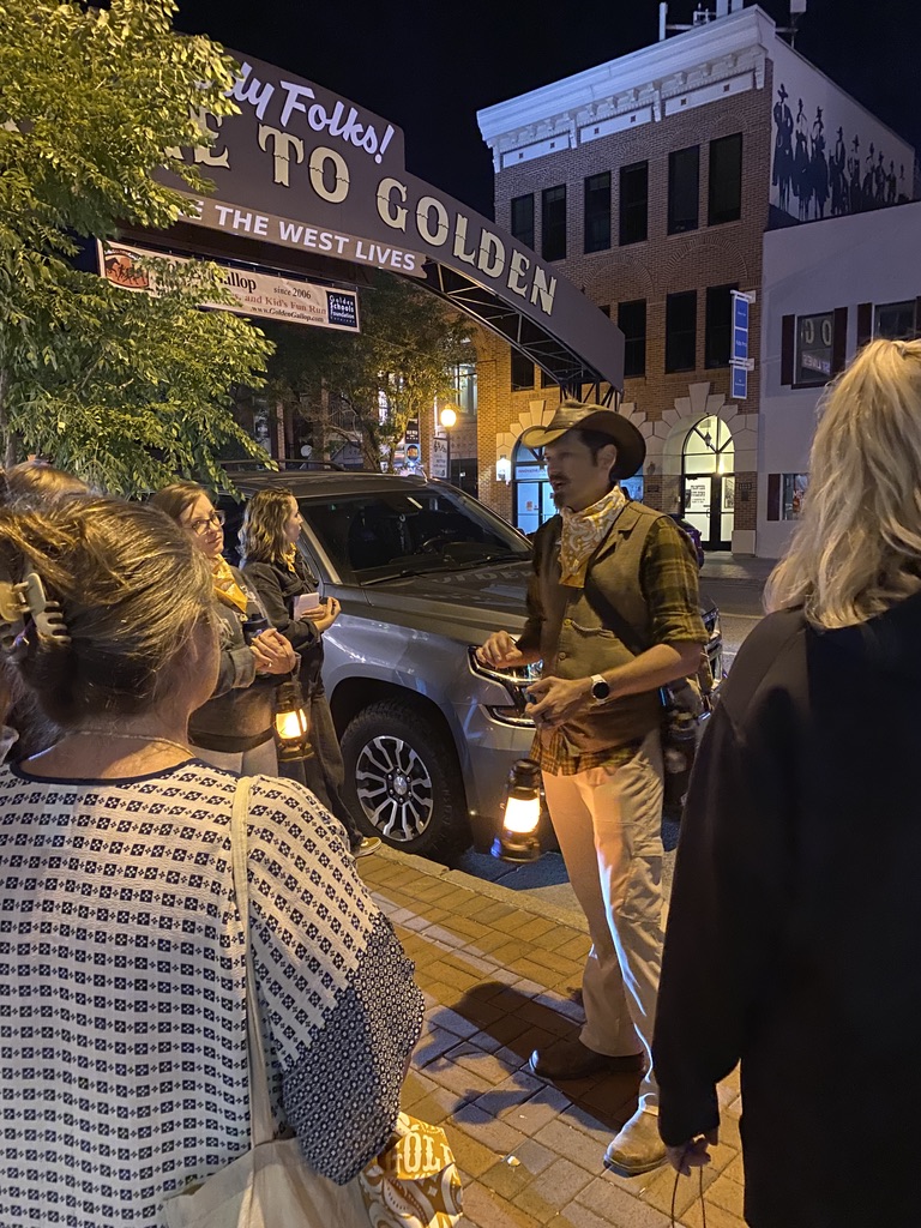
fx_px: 922
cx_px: 460
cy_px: 614
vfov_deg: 67.3
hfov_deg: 53.1
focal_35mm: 26
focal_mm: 4.25
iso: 1000
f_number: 1.8
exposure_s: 1/20
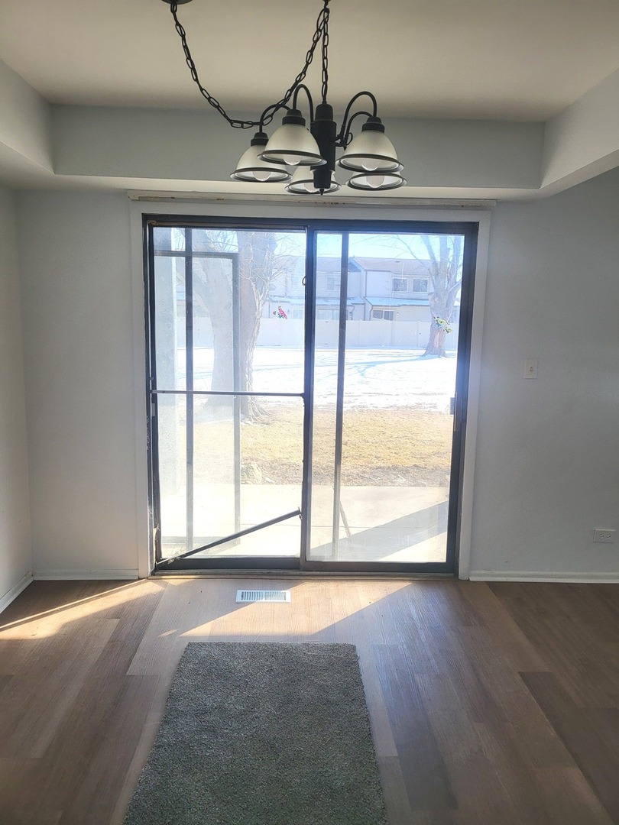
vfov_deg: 71.6
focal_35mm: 24
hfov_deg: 56.8
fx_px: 572
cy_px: 412
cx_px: 310
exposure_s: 1/351
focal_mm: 5
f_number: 1.8
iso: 40
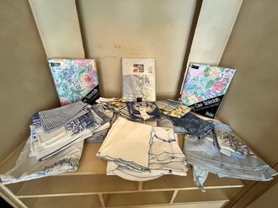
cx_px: 139
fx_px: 104
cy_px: 104
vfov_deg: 89.9
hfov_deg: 106.2
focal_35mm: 13
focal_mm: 1.57
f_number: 1.8
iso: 800
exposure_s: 1/40
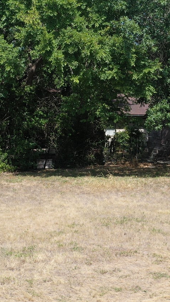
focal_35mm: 76
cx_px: 142
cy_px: 137
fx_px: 608
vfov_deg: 27.8
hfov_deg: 15.8
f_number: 5.6
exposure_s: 1/400
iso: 100
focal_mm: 10.26
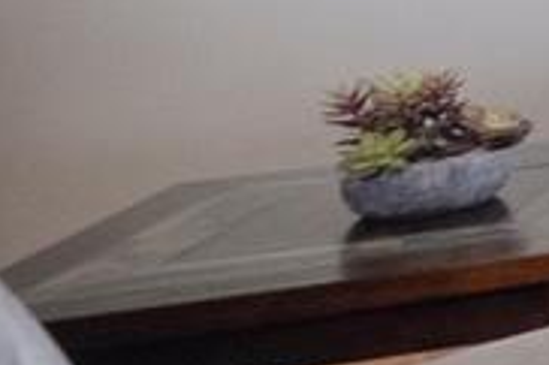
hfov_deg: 9.2
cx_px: 1967
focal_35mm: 95
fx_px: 1447
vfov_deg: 13.5
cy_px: -199
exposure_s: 1/5
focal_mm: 8
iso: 800
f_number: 7.1
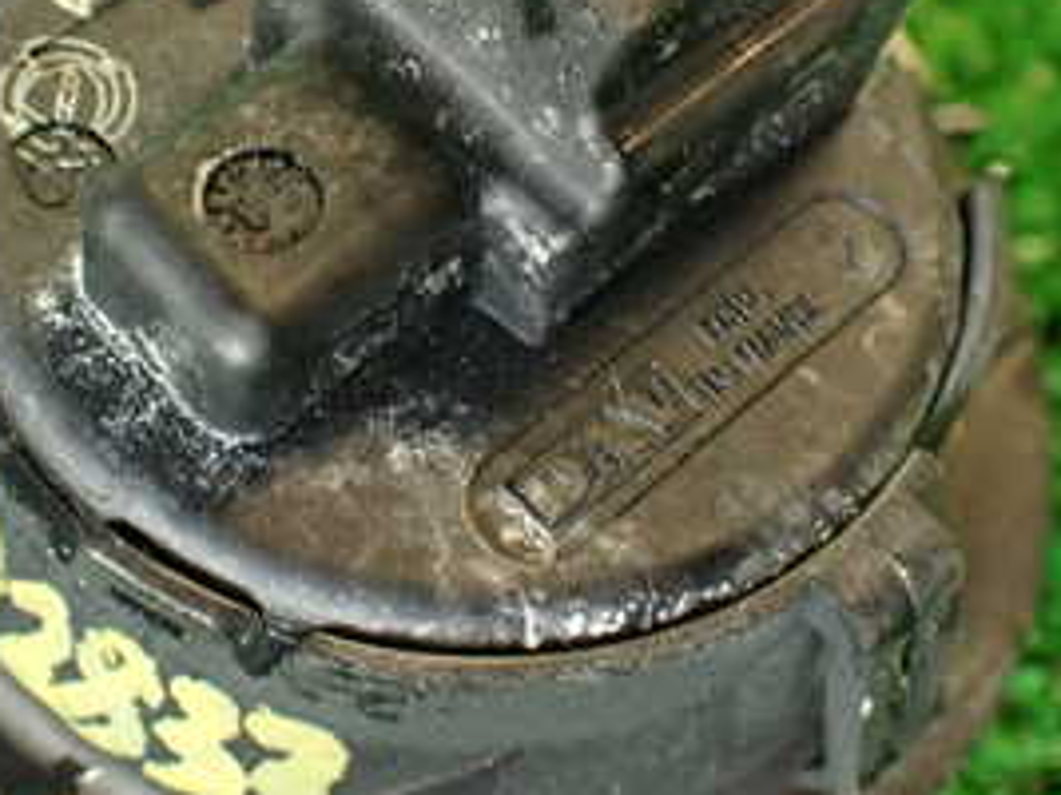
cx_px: 381
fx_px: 2206
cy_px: 266
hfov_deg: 26.9
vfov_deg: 20.4
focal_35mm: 72
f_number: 2.4
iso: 320
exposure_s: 1/30
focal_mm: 5.79
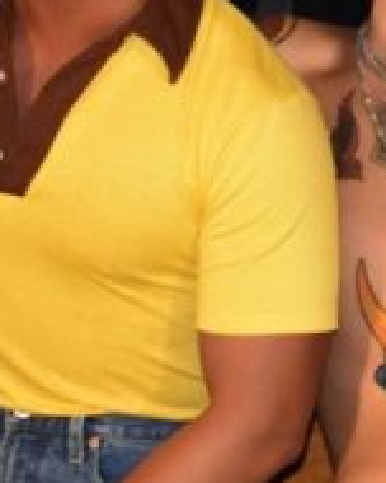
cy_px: 280
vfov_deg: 9.6
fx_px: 2885
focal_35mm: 202
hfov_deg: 7.3
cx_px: 835
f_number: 3.8
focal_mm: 26
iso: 3200
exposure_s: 1/60
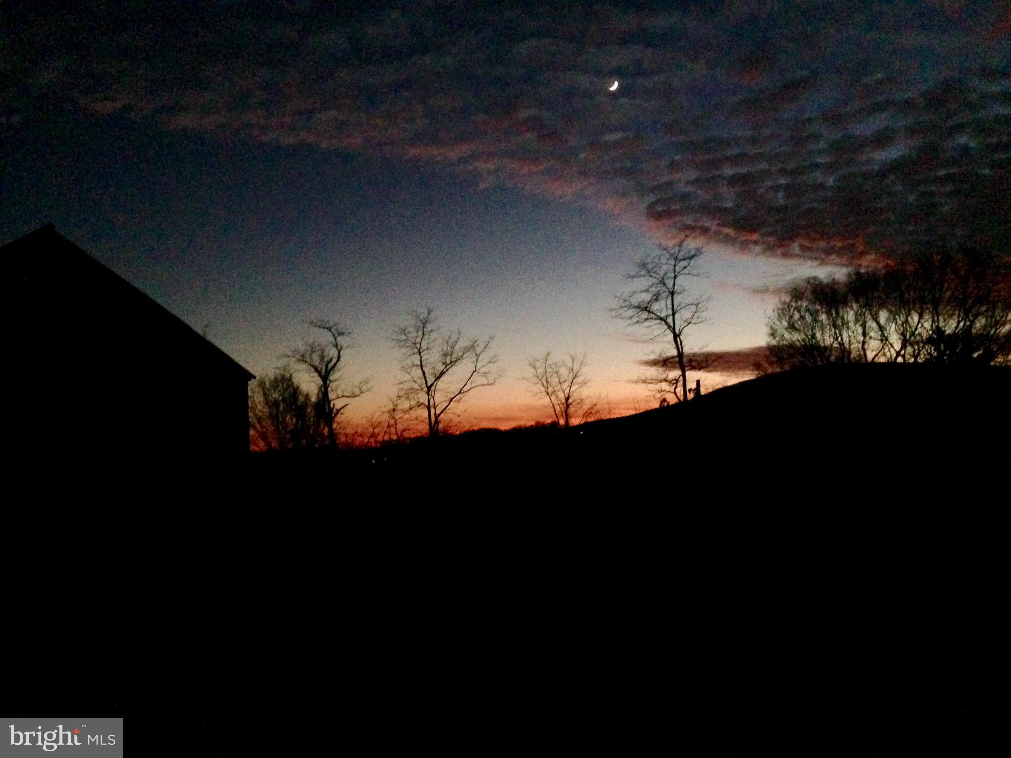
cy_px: 379
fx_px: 964
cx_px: 506
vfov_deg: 42.9
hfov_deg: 55.4
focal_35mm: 33
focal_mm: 4.12
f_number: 2.4
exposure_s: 1/15
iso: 800
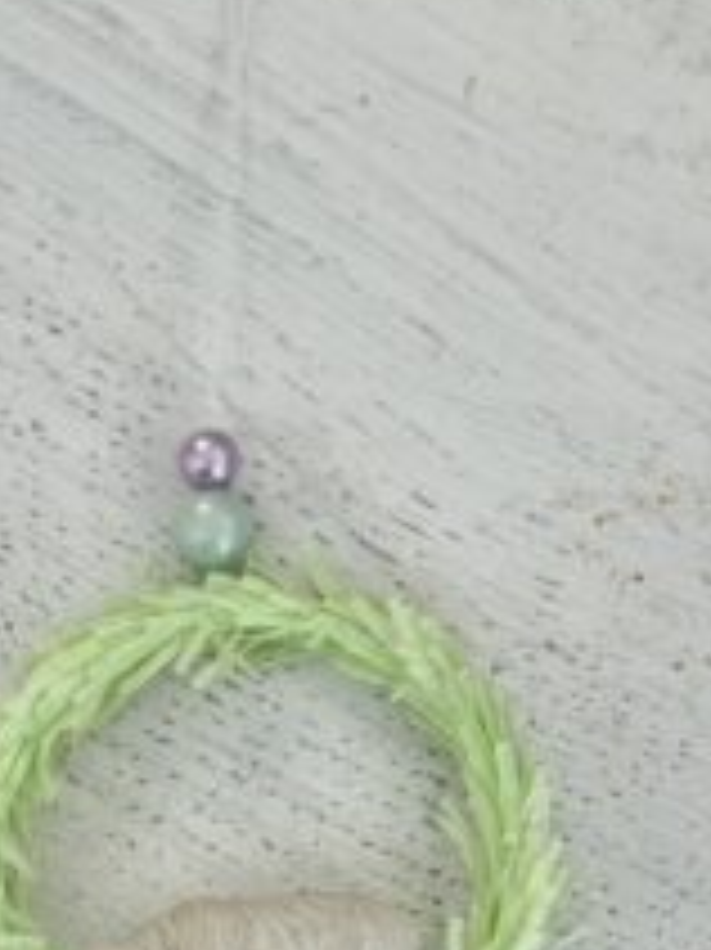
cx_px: 274
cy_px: 689
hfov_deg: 16.2
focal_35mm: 91
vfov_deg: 21.4
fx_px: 2495
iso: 64
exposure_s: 1/345
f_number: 1.78
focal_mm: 6.76
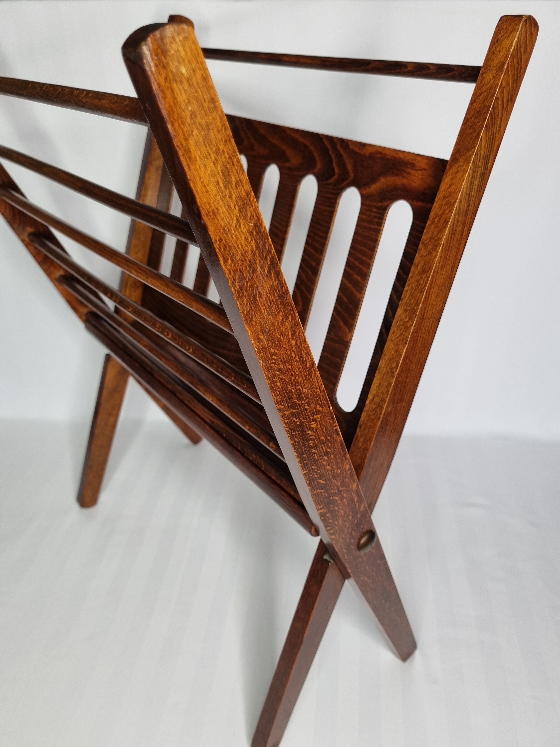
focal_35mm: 26
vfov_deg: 67.3
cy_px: 374
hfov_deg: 53.1
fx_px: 561
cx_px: 280
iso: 80
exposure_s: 1/100
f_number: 1.8
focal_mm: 5.4
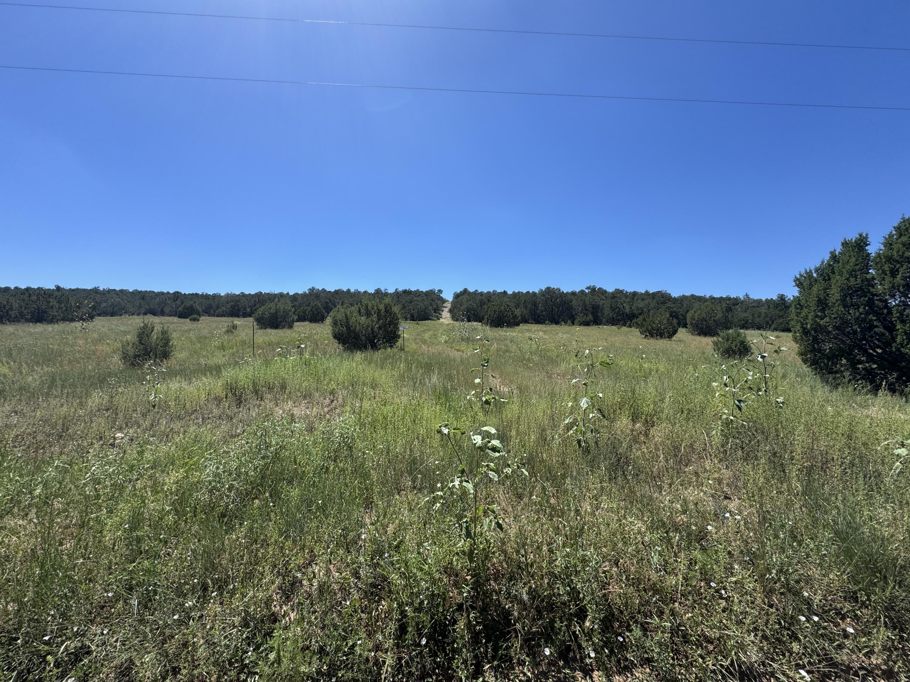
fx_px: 368
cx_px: 455
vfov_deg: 85.7
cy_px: 341
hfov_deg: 102.1
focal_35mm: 14
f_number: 2.2
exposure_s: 1/1832
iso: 50
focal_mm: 2.22
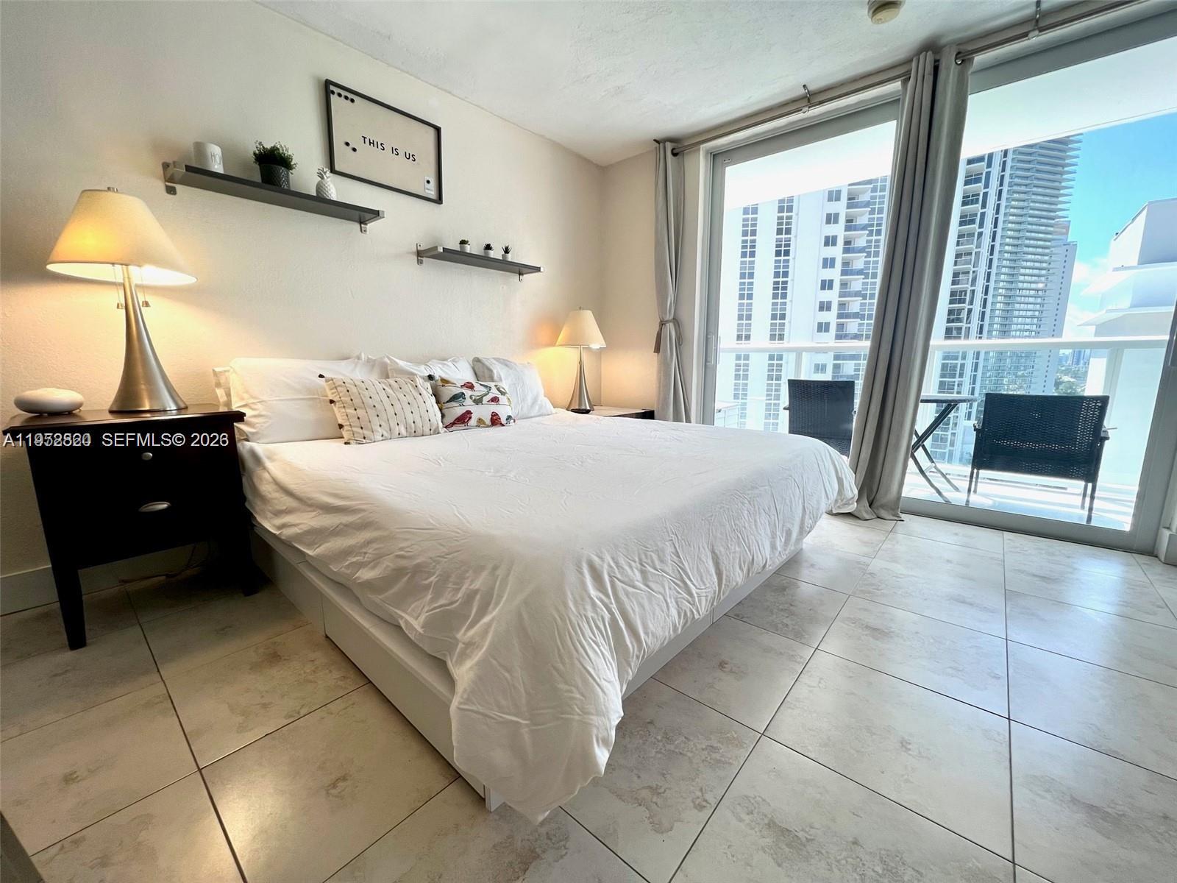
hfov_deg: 106.2
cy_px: 442
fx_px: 442
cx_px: 588
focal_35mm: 13
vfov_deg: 89.9
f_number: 1.8
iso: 32
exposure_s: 1/165
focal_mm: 1.57
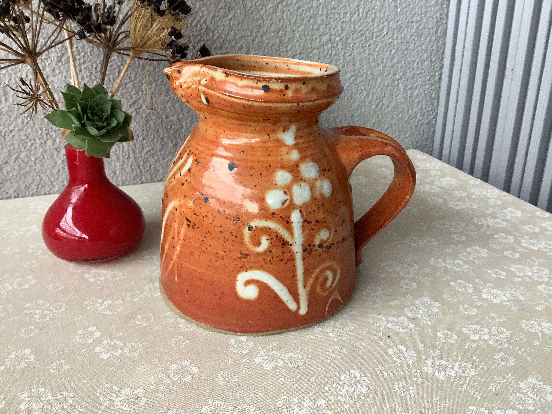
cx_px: 276
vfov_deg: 45.4
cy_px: 207
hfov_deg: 58.4
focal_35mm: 31
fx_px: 494
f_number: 2.4
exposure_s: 1/50
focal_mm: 3.3
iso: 64
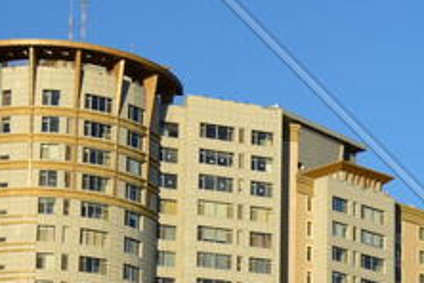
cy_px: 398
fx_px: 1802
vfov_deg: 8.8
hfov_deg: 12.8
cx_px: 625
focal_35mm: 153
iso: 200
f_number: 9
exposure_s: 1/320
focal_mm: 26
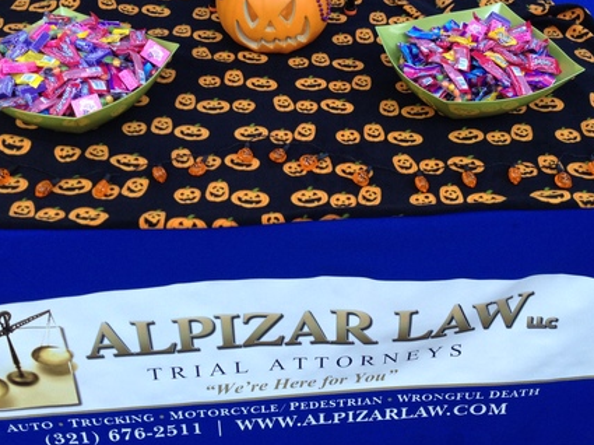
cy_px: 202
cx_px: 319
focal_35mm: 51
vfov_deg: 28.5
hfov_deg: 37.5
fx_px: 874
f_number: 2.4
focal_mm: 4.28
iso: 80
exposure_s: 1/120
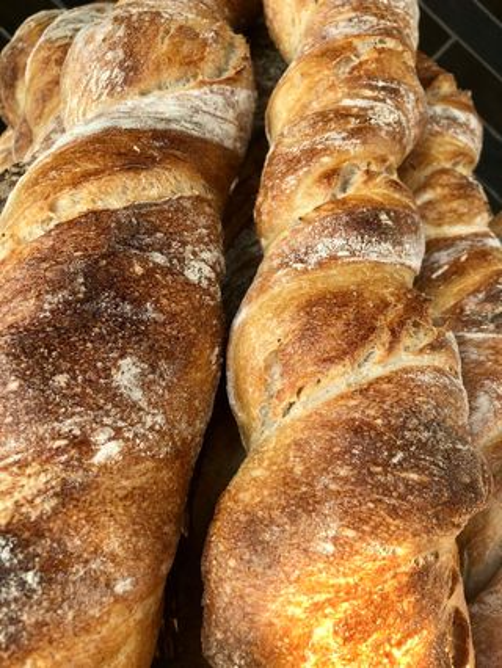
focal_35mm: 28
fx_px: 541
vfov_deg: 63.4
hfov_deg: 49.8
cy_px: 334
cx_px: 251
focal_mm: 4
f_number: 1.8
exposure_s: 1/40
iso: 20
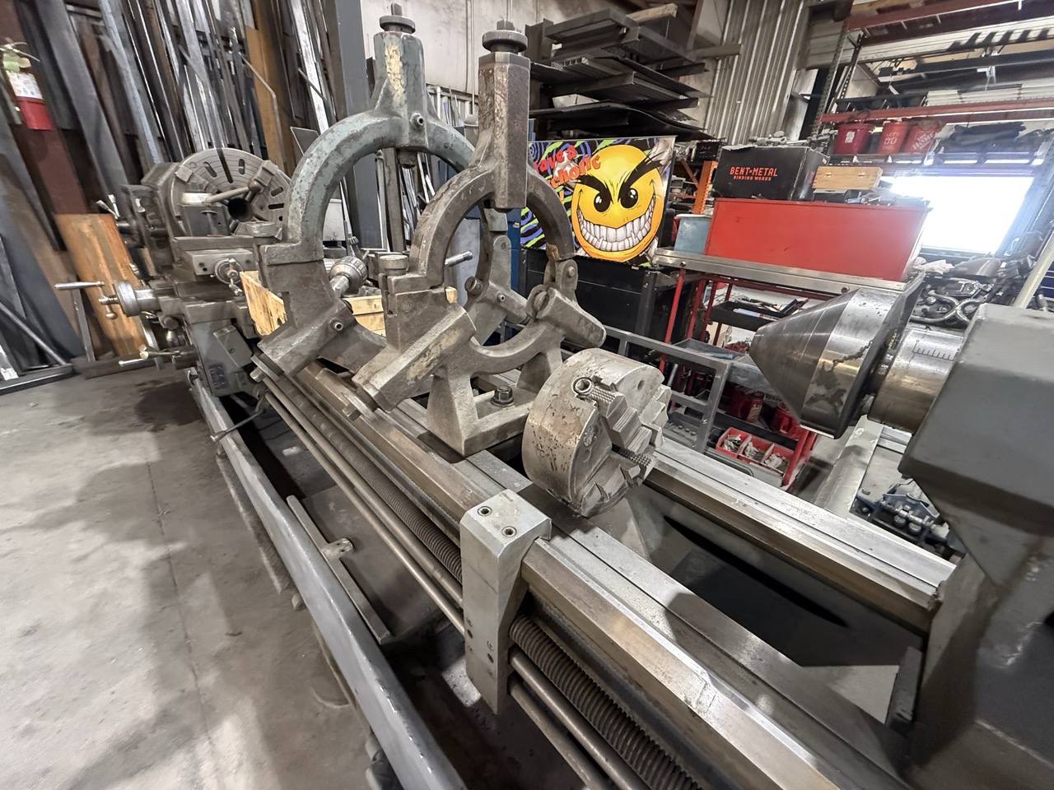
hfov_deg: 102.1
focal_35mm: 14
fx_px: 426
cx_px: 527
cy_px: 395
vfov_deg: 85.7
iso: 800
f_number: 2.2
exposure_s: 1/60
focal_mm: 2.22
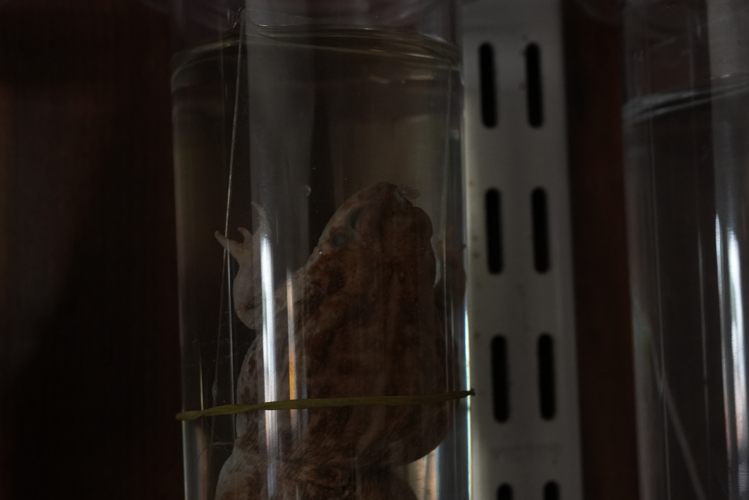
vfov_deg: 22.2
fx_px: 1269
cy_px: 316
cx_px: 350
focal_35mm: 61
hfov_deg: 32.9
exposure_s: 1/50
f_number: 5.6
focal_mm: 35
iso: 1600
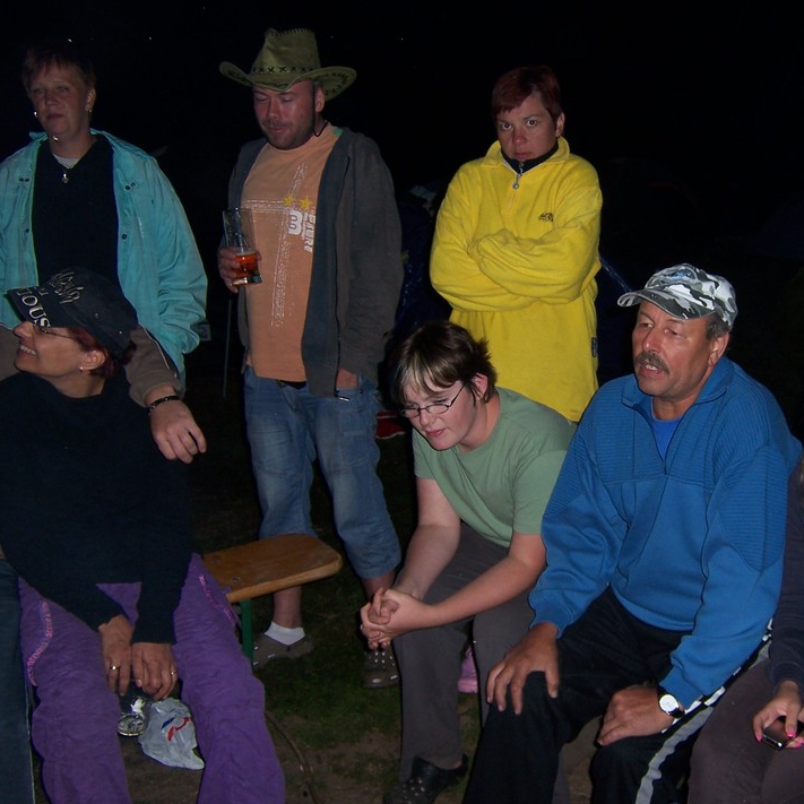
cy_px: 414
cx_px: 539
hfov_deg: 39.5
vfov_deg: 40.0
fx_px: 1104
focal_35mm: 42
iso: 80
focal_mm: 5.5
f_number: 2.8
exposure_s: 1/60
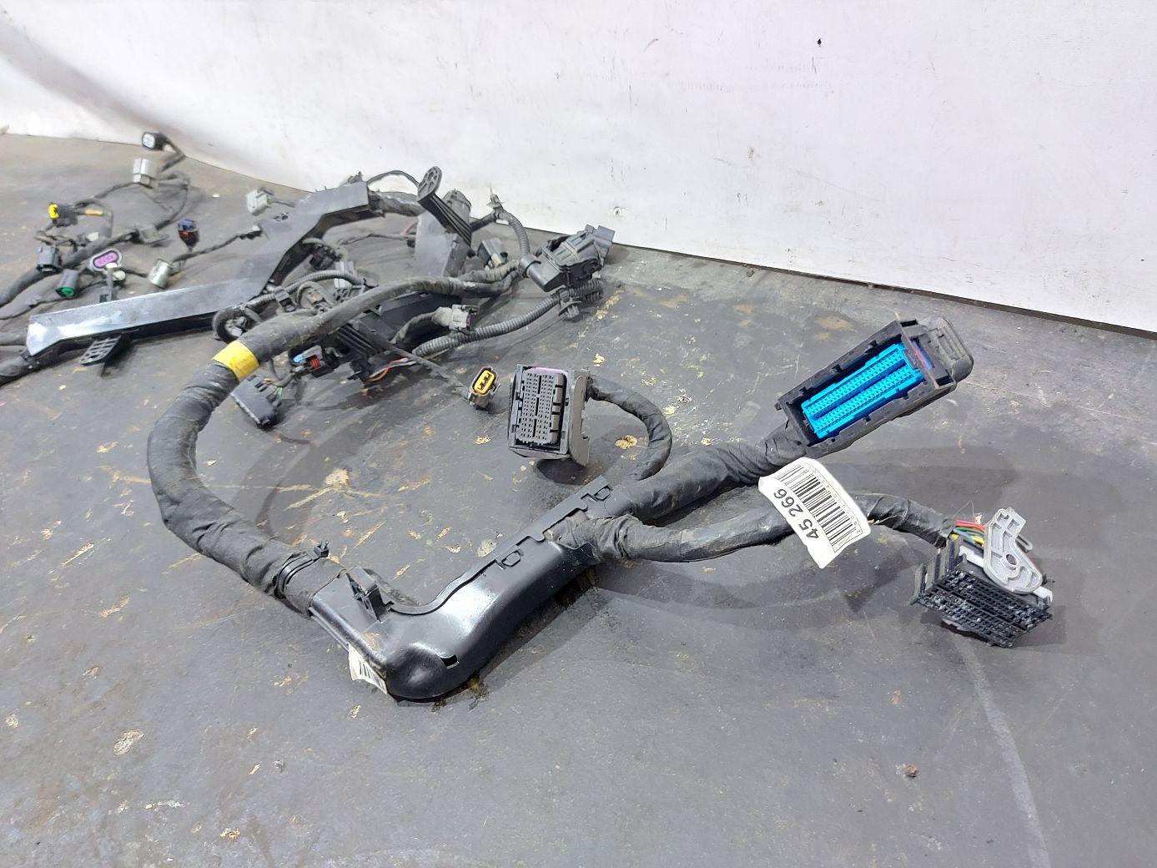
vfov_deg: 56.8
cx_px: 578
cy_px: 434
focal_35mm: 24
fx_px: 802
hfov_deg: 71.6
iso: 640
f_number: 1.8
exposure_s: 1/20
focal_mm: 5.23
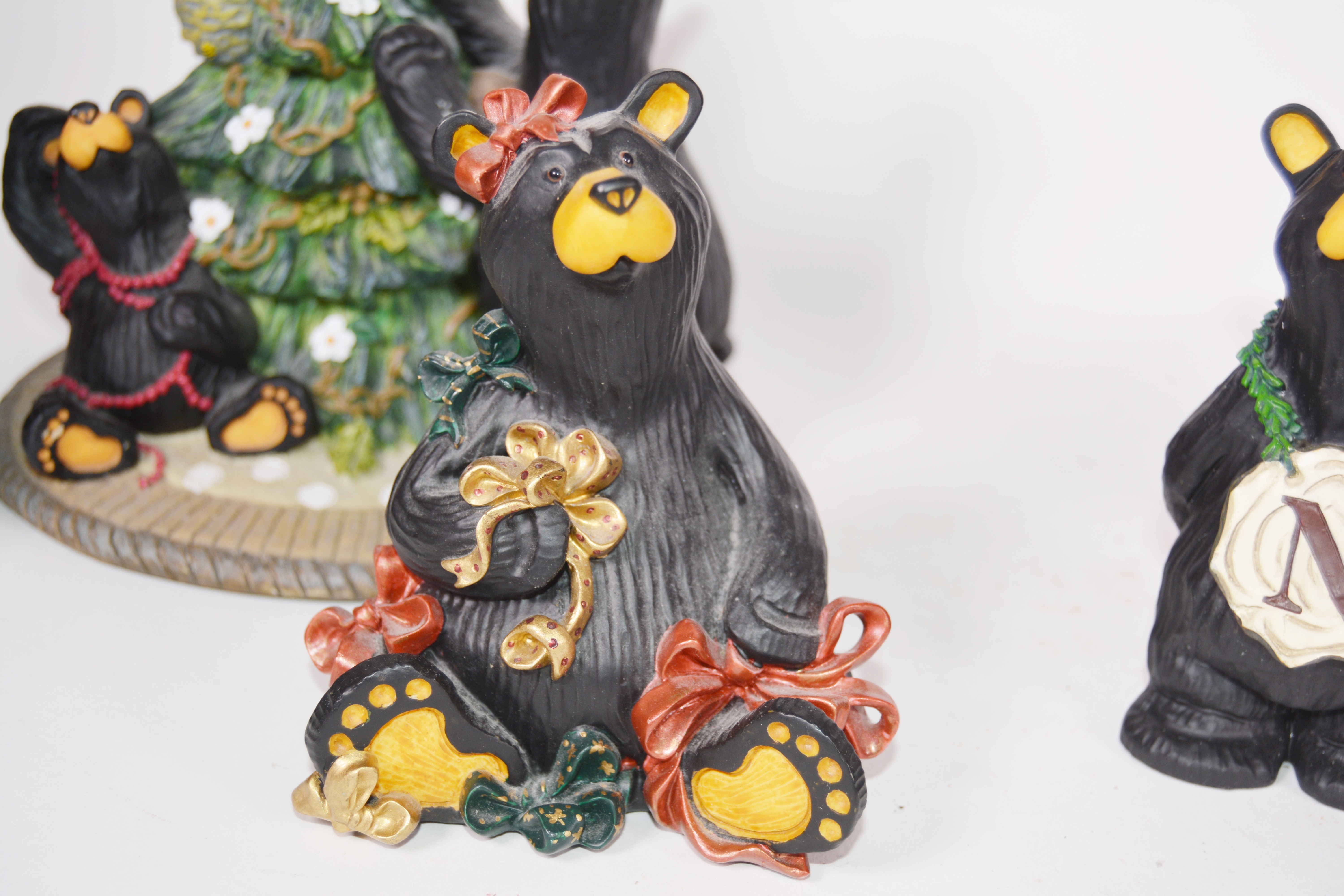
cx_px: 672
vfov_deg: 22.6
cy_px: 448
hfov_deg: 33.4
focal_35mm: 60
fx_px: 2240
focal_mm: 40
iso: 220
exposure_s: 1/125
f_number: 5
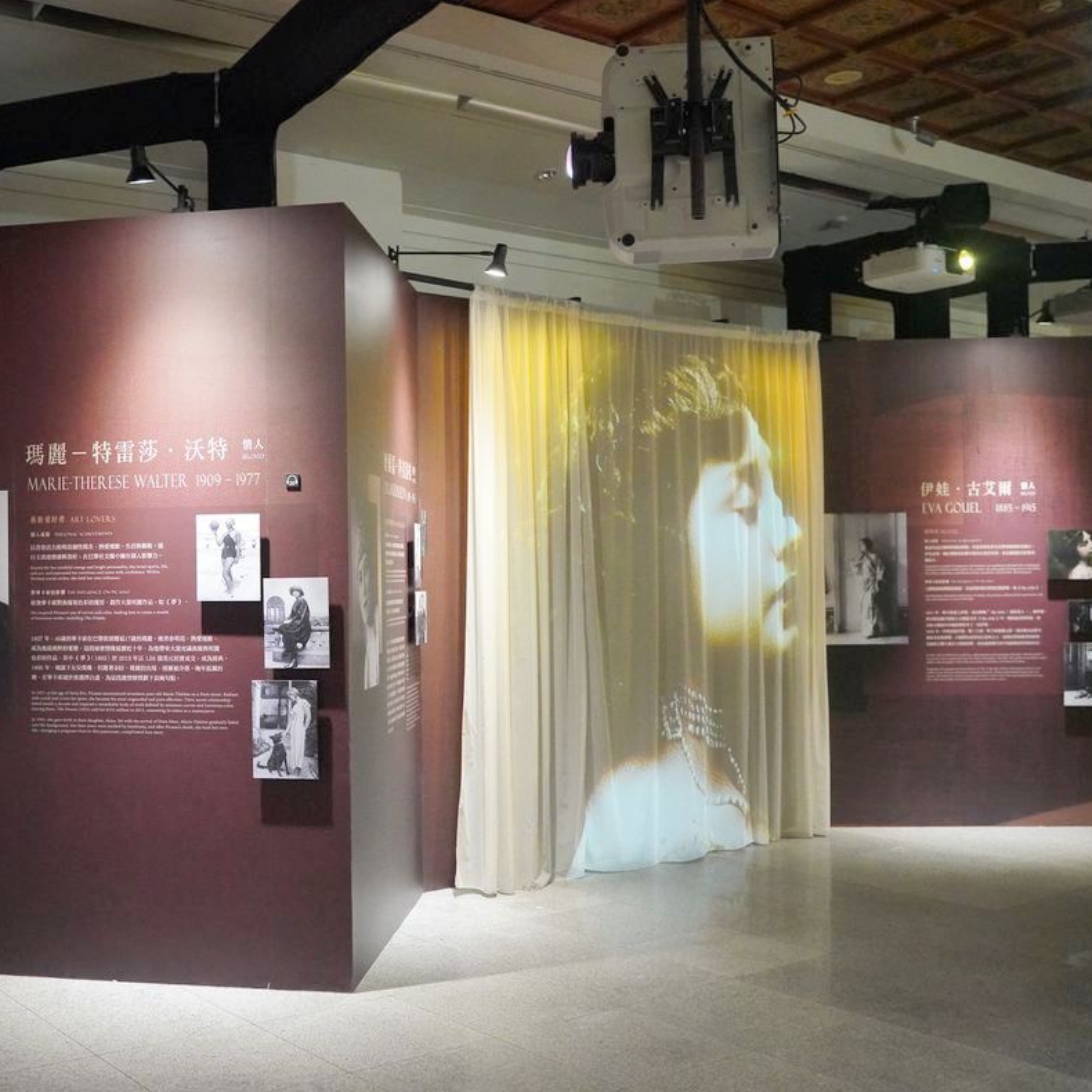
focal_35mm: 40
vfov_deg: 41.9
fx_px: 1428
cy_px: 540
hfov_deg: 40.9
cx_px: 303
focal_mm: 31
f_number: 3.2
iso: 12800
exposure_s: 1/160
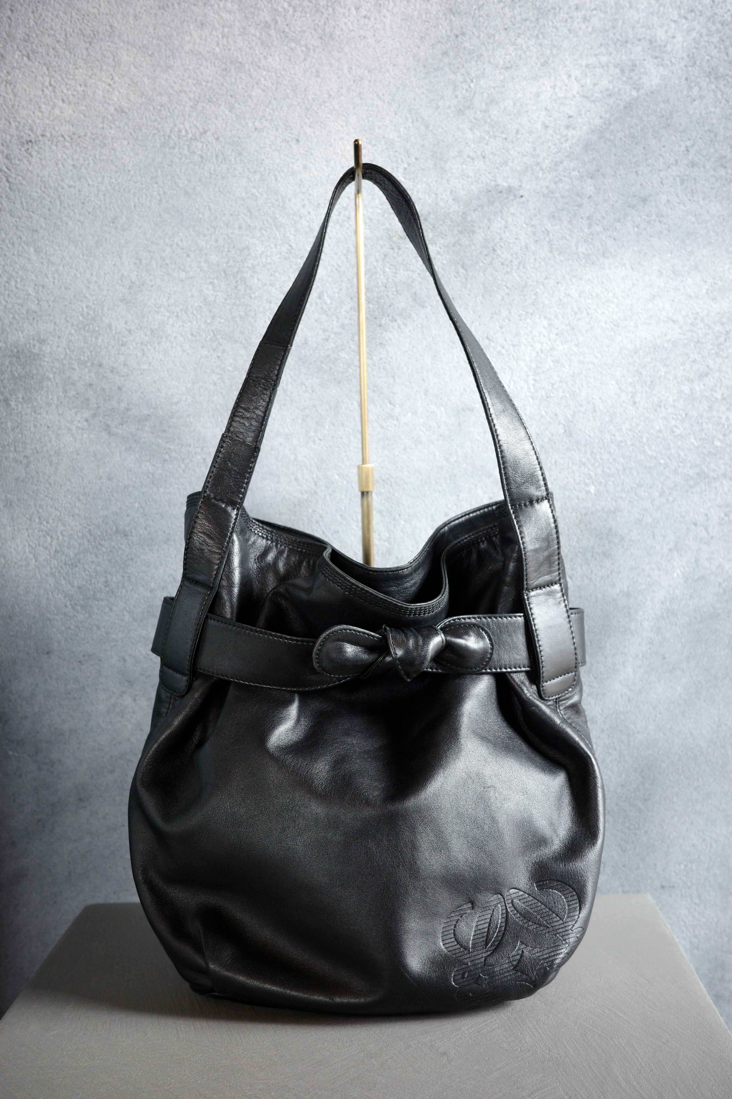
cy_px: 550
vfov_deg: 48.5
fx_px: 1220
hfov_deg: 33.4
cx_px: 366
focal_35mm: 40
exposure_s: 1/160
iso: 800
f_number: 3.2
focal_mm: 26
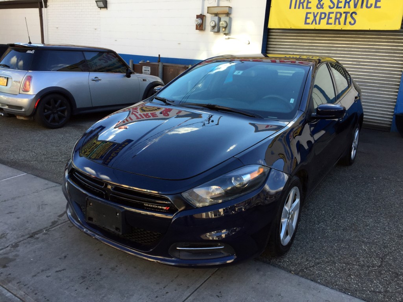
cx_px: 202
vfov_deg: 48.2
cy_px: 151
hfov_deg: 61.7
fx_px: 338
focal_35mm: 29
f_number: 2.2
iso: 32
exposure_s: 1/260
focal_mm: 4.15
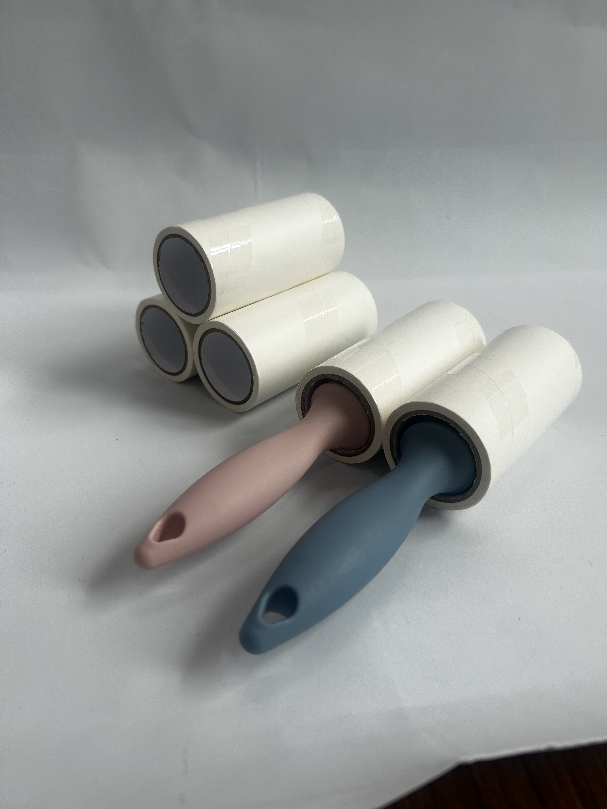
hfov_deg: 53.1
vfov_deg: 67.3
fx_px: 608
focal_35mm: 26
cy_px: 404
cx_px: 304
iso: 40
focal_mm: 5.7
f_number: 1.5
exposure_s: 1/198
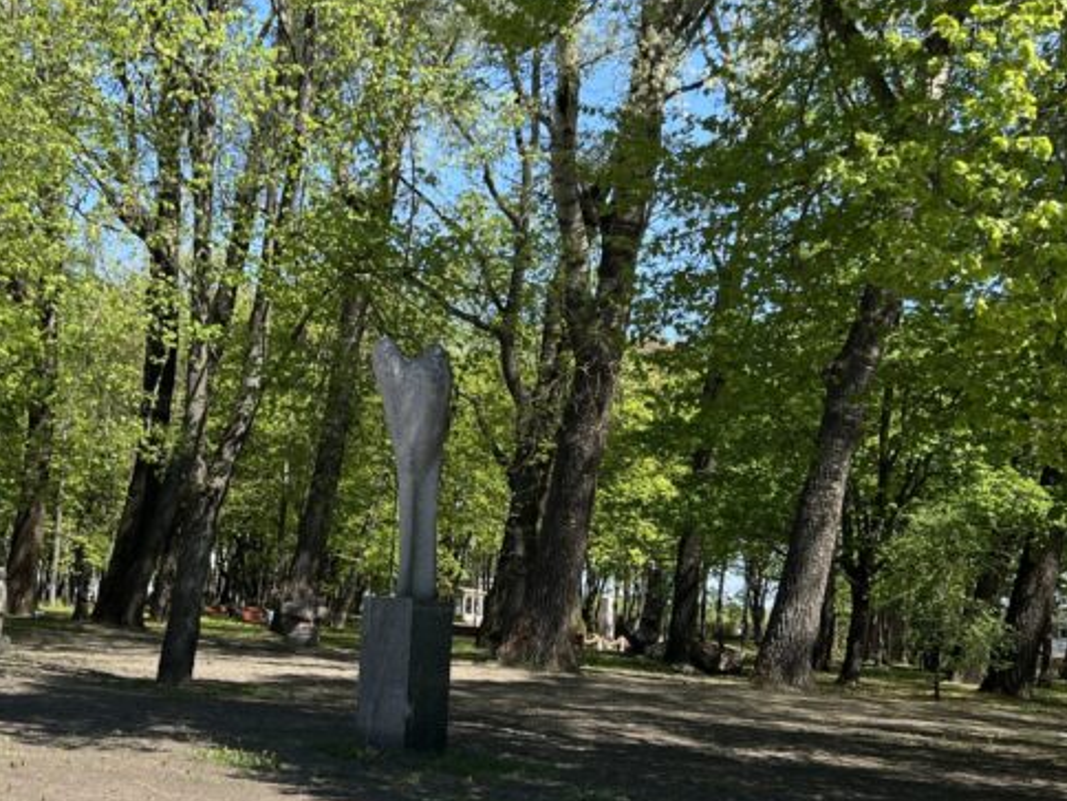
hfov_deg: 34.4
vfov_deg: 26.5
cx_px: 313
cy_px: 466
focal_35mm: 55
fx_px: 1695
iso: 50
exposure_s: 1/2571
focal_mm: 5.7
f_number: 1.5
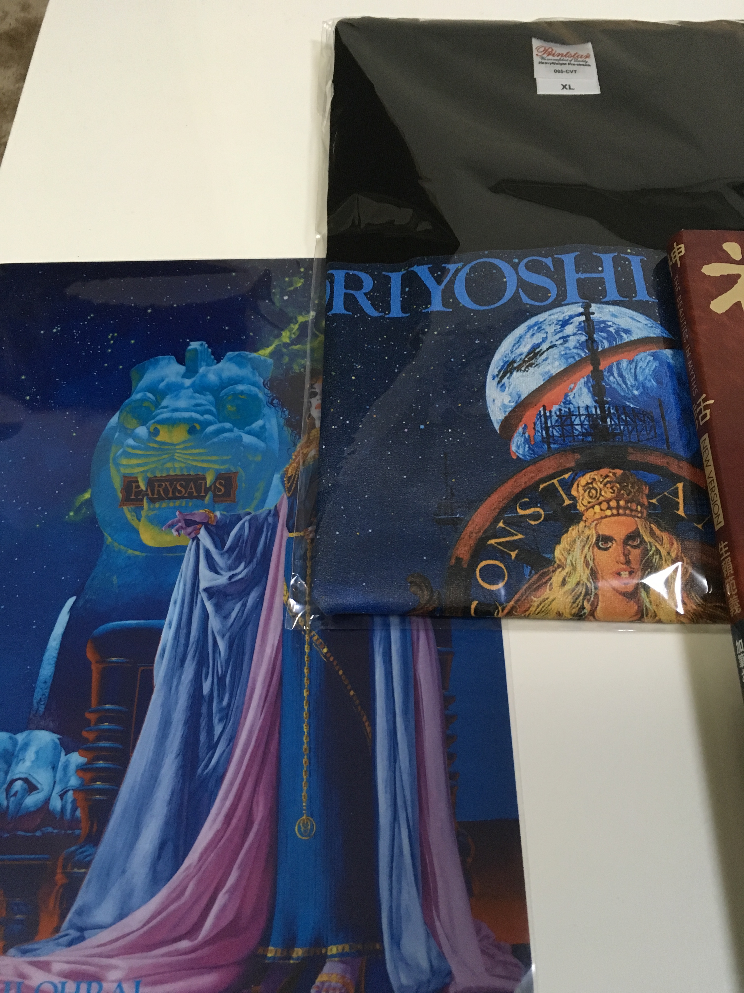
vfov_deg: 61.7
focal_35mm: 29
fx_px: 831
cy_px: 496
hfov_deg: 48.2
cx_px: 372
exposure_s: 1/30
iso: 160
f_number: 2.2
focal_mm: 4.15
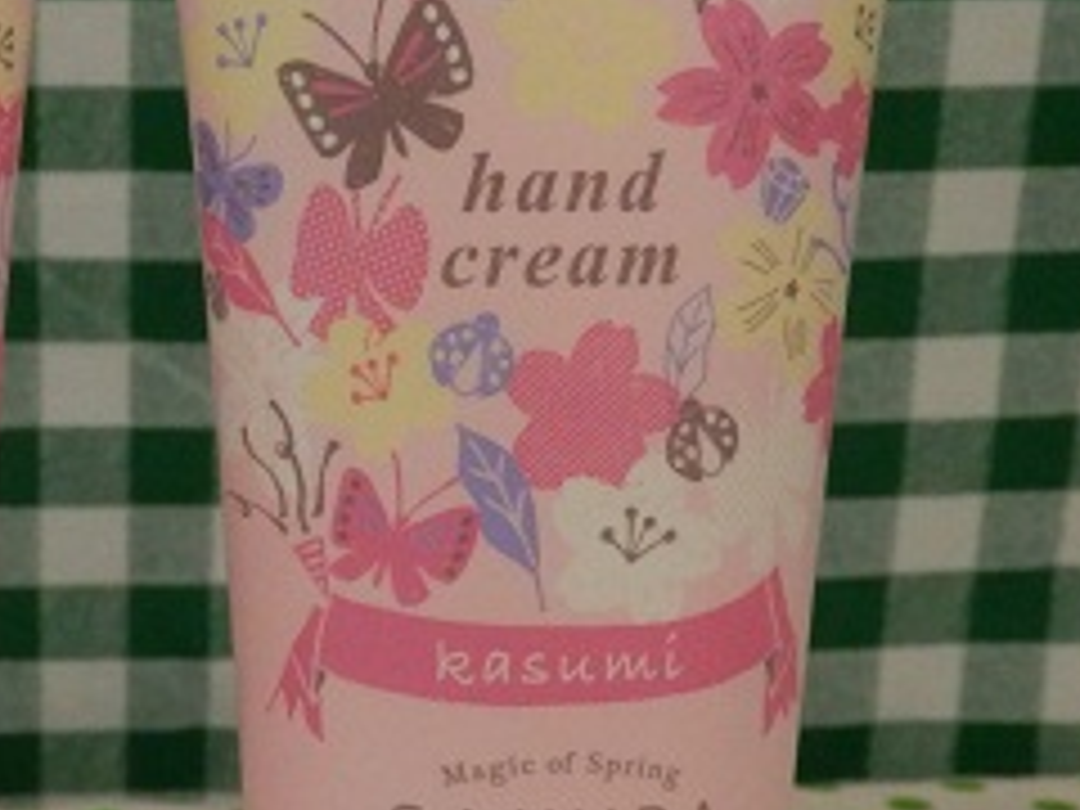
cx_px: 122
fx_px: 3120
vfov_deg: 14.8
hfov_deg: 19.3
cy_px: 356
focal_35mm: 100
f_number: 3.7
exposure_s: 1/30
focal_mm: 7.3
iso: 800
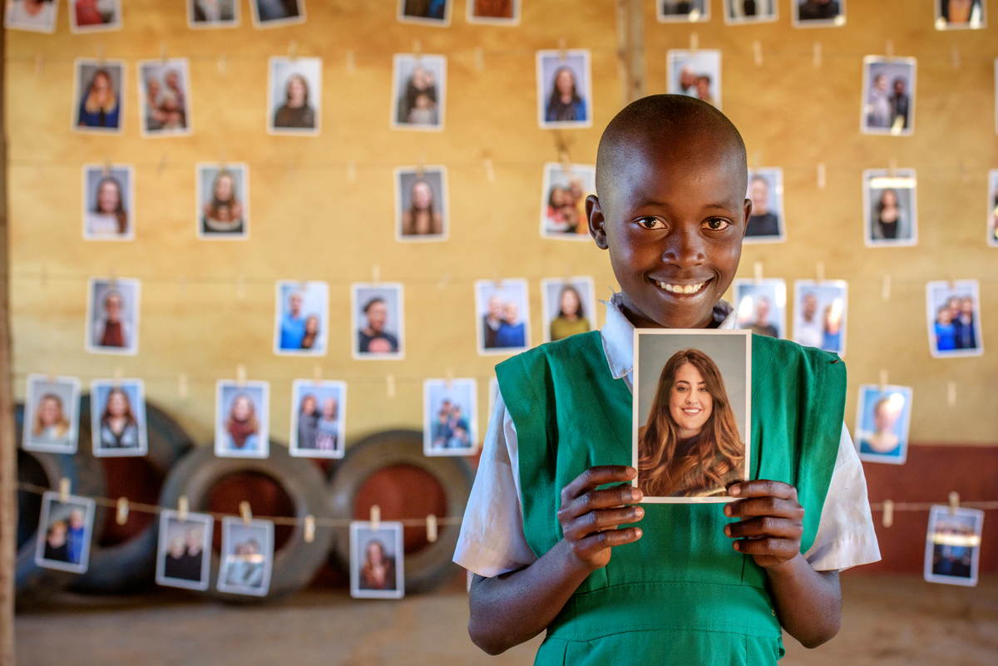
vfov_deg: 19.5
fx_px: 1941
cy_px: 333
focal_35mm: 70
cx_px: 499
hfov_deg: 28.8
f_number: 5
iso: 1250
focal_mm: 70
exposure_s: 1/60
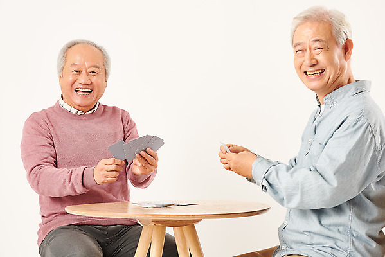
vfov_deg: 11.8
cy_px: 128
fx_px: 1241
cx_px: 192
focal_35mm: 116
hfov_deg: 17.6
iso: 100
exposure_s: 1/125
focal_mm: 116
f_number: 8
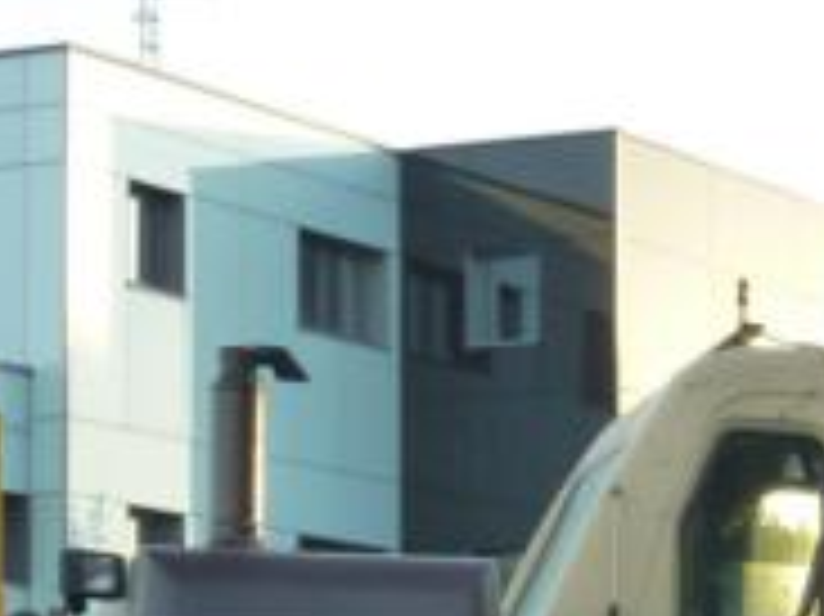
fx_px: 4163
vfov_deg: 8.3
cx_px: 1463
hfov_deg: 10.6
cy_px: 976
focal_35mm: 175
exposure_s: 1/60
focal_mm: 7.2
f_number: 4
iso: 125
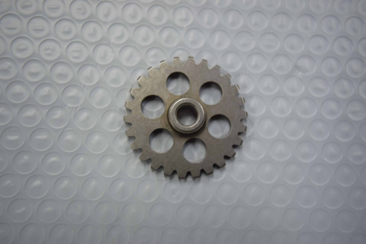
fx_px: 366
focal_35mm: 36
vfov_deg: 36.9
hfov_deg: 53.1
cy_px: 122
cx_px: 183
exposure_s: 1/80
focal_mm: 24
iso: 400
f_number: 4
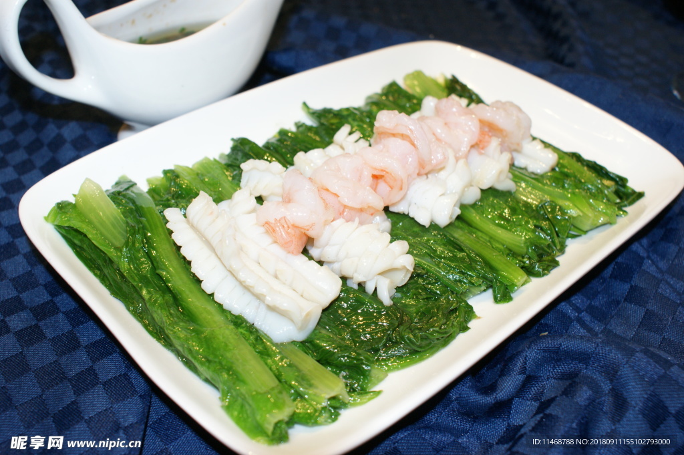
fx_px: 740
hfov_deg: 49.6
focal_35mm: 39
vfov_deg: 34.2
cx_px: 342
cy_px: 228
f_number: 5.6
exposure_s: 1/60
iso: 400
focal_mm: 26
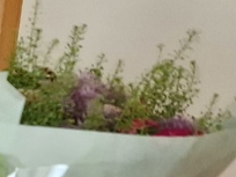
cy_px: 359
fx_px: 1104
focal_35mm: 162
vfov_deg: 8.7
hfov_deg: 10.2
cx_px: -374
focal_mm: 5.4
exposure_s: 1/100
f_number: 1.8
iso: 400
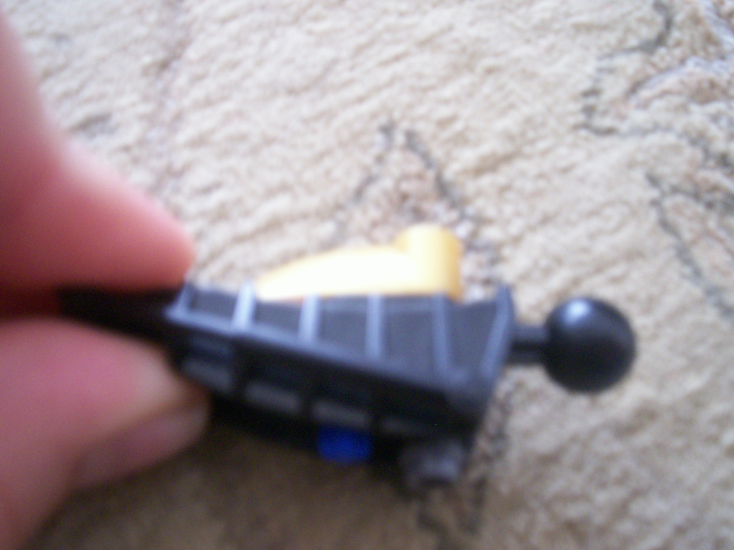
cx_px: 367
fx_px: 763
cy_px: 275
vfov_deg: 39.7
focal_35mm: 36
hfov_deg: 51.4
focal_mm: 5.9
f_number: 4.5
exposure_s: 1/9.41
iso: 200
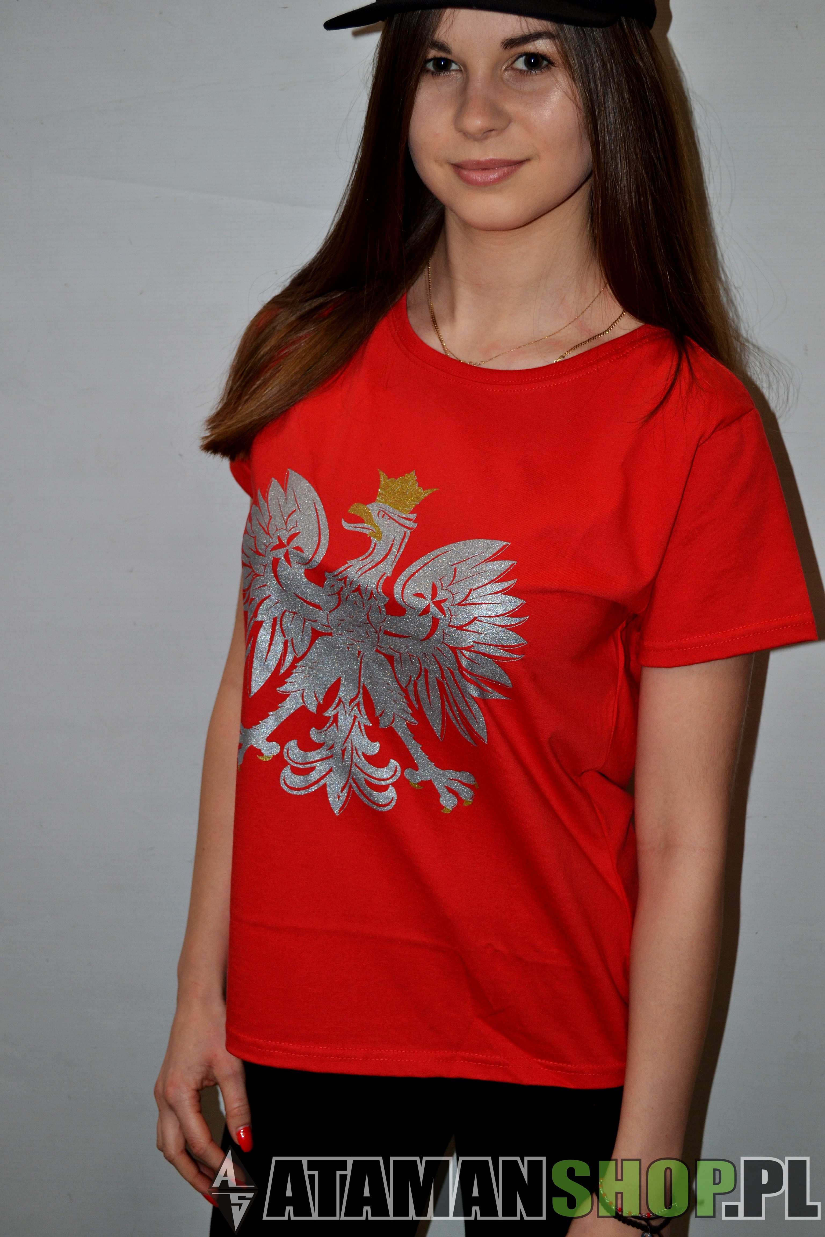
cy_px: 618
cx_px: 412
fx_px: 1805
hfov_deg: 25.8
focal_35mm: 52
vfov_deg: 37.9
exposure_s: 1/60
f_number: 5
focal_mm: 35
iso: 400
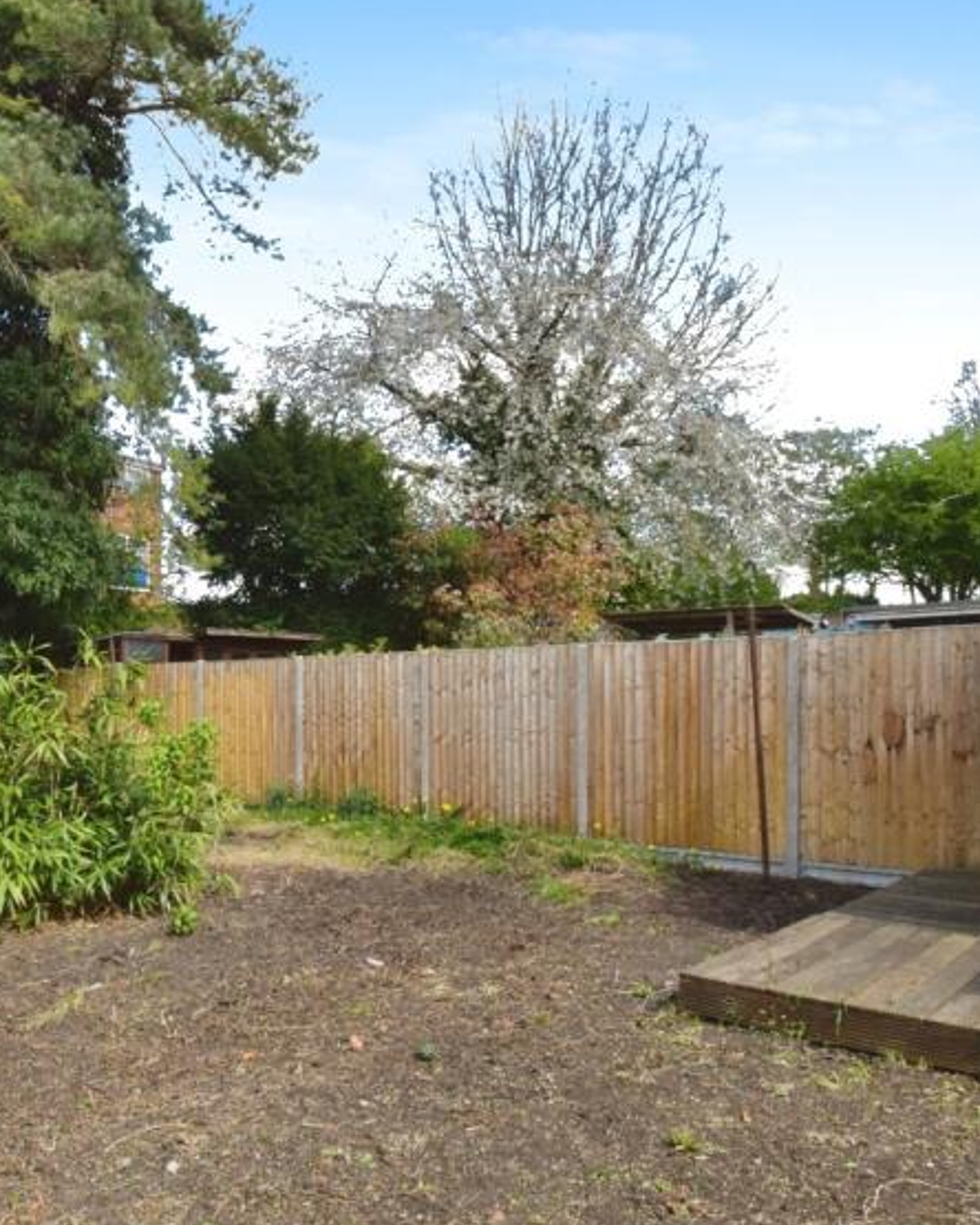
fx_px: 943
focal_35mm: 26
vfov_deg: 65.9
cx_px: 338
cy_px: 675
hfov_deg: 54.0
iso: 1000
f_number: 14
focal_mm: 10
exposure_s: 1/320
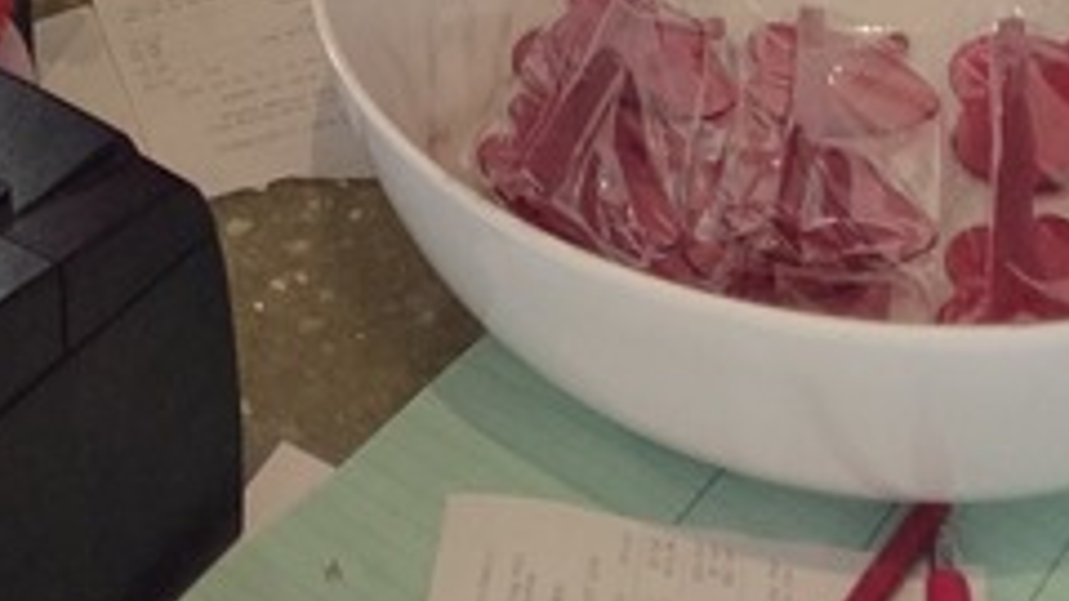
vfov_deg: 9.1
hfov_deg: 19.9
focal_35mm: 107
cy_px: -1193
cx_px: 370
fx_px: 3033
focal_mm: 5.4
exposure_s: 1/120
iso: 1250
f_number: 1.8
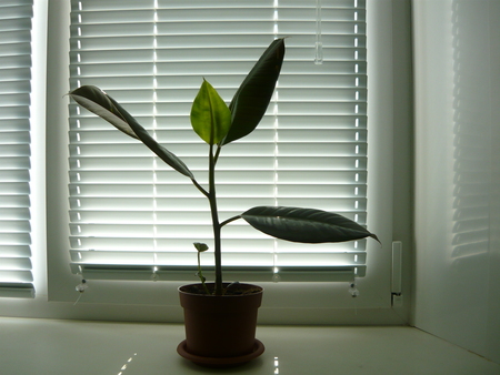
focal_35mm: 33
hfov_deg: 55.3
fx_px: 477
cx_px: 250
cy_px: 188
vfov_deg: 43.0
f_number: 2.8
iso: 100
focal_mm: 5.5
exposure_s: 1/80
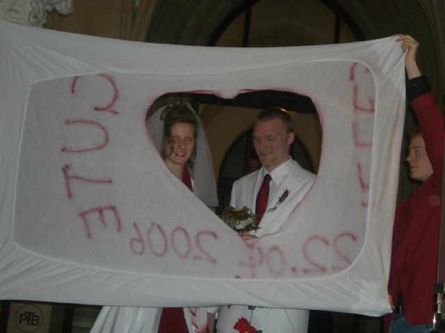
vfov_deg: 23.7
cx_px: 222
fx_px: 797
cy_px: 166
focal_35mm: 62
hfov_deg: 31.2
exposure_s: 1/60
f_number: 3.5
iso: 100
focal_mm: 10.2
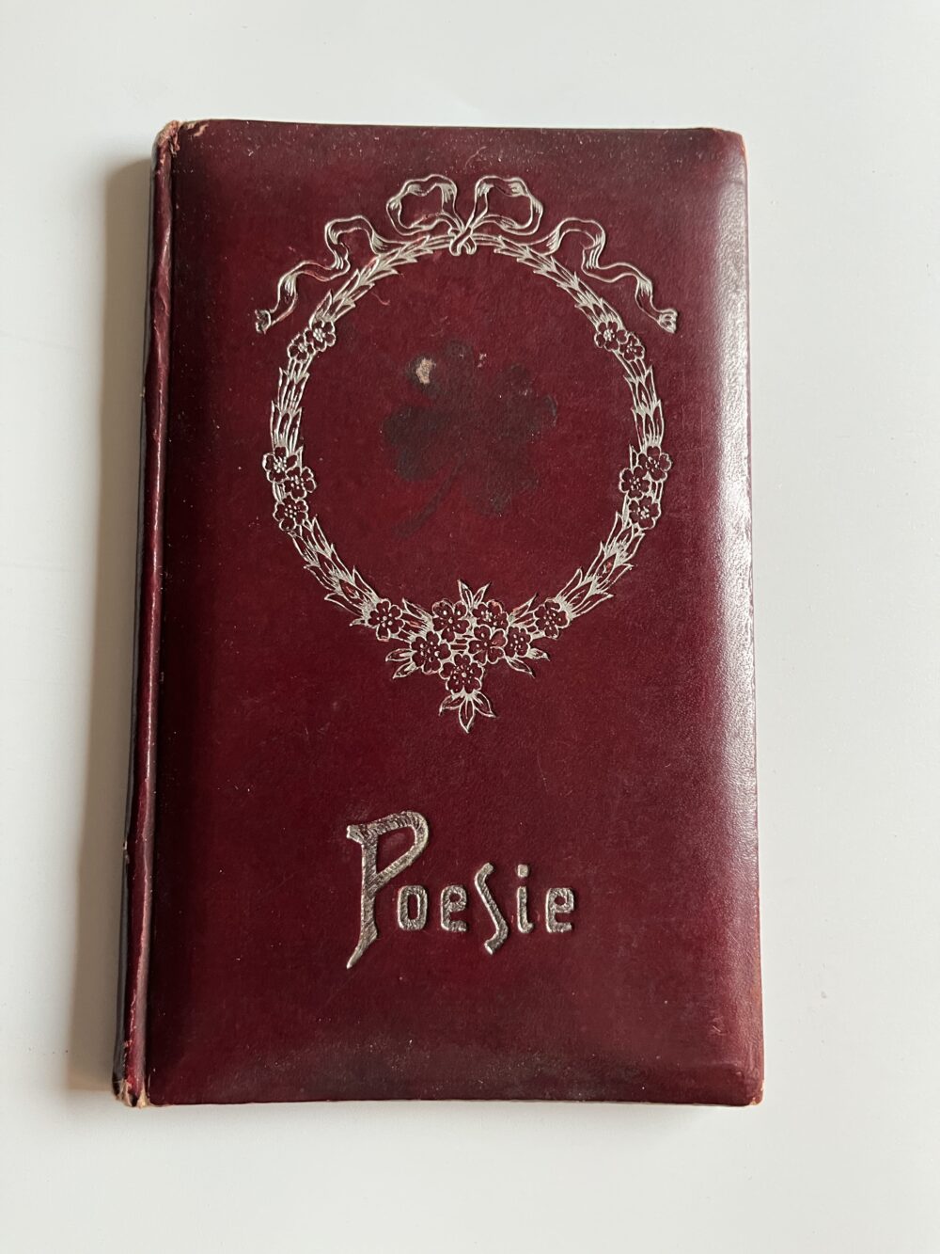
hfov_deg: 53.1
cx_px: 470
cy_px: 627
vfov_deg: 67.3
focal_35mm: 26
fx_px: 941
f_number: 1.6
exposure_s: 1/60
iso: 320
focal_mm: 5.1
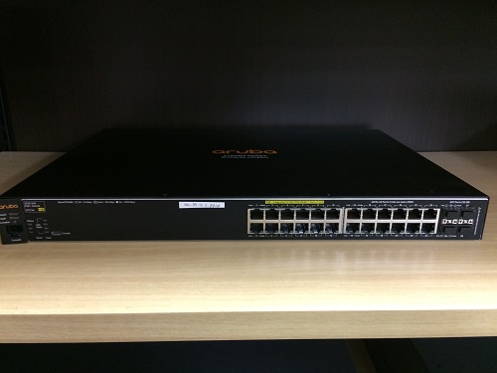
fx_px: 416
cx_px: 248
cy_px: 186
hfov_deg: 61.7
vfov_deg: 48.2
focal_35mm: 29
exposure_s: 1/20
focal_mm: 4.15
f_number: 2.2
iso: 320
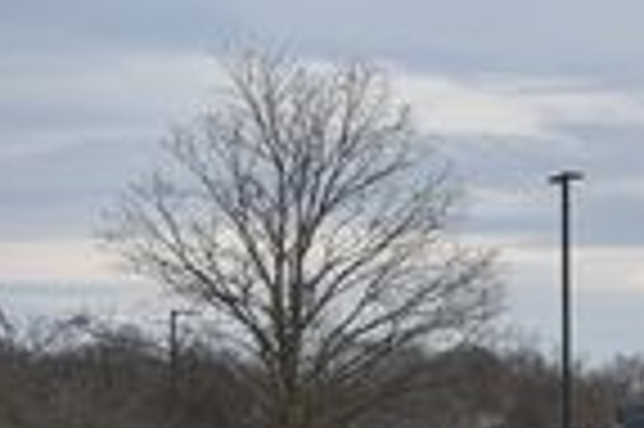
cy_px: 484
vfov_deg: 11.1
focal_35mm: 121
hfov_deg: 13.6
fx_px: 2162
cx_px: 1419
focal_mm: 18
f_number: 5.6
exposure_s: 1/250
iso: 320
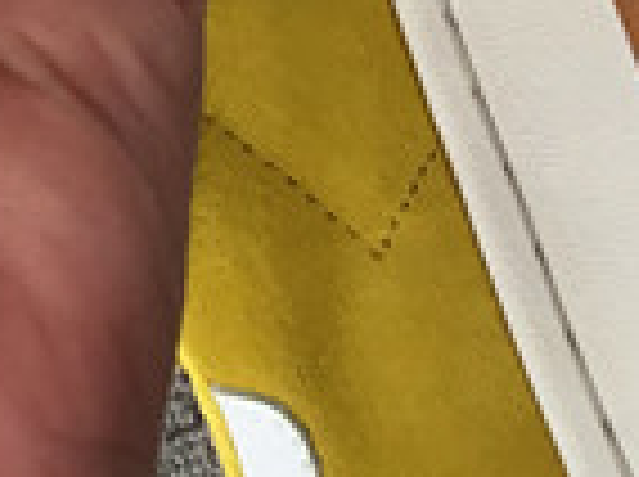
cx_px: -454
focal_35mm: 197
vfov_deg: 6.7
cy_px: -1006
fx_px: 3630
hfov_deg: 9.6
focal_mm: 3.3
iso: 32
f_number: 2.4
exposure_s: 1/100
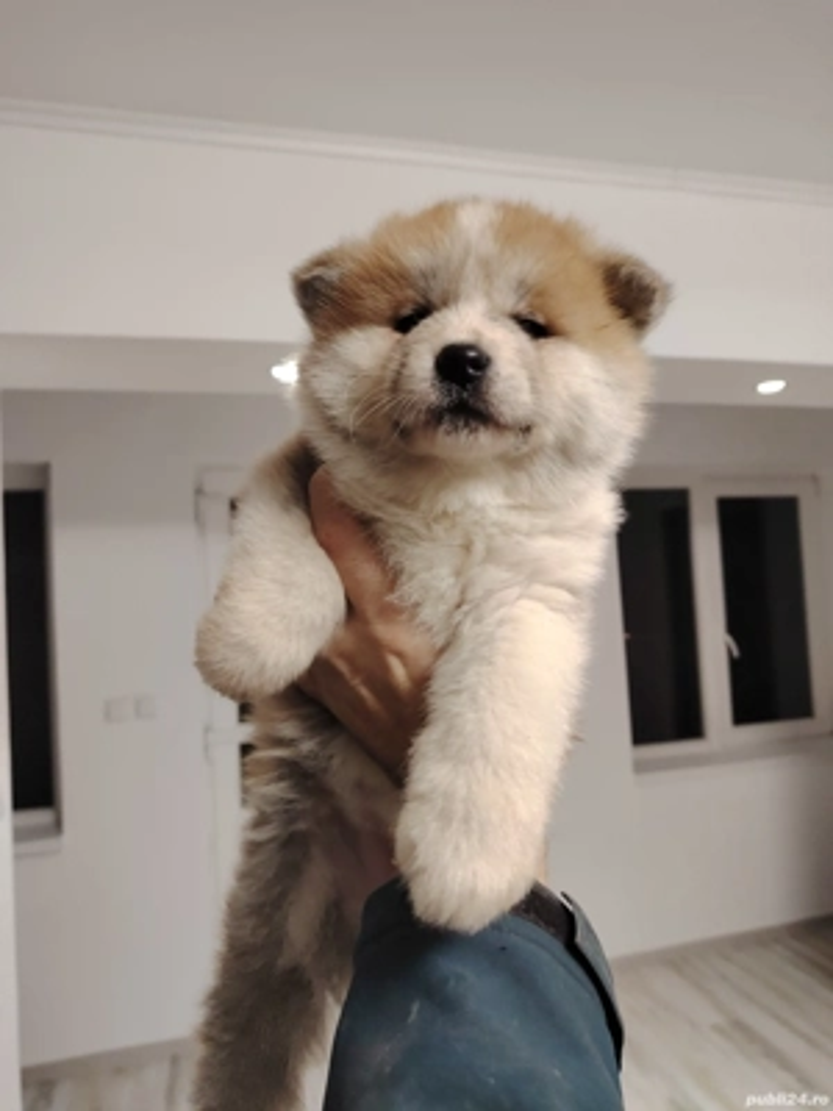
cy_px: 556
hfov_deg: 56.8
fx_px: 770
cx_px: 416
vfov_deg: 71.6
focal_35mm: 24
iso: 1222
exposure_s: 1/100
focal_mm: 5.25
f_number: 1.75
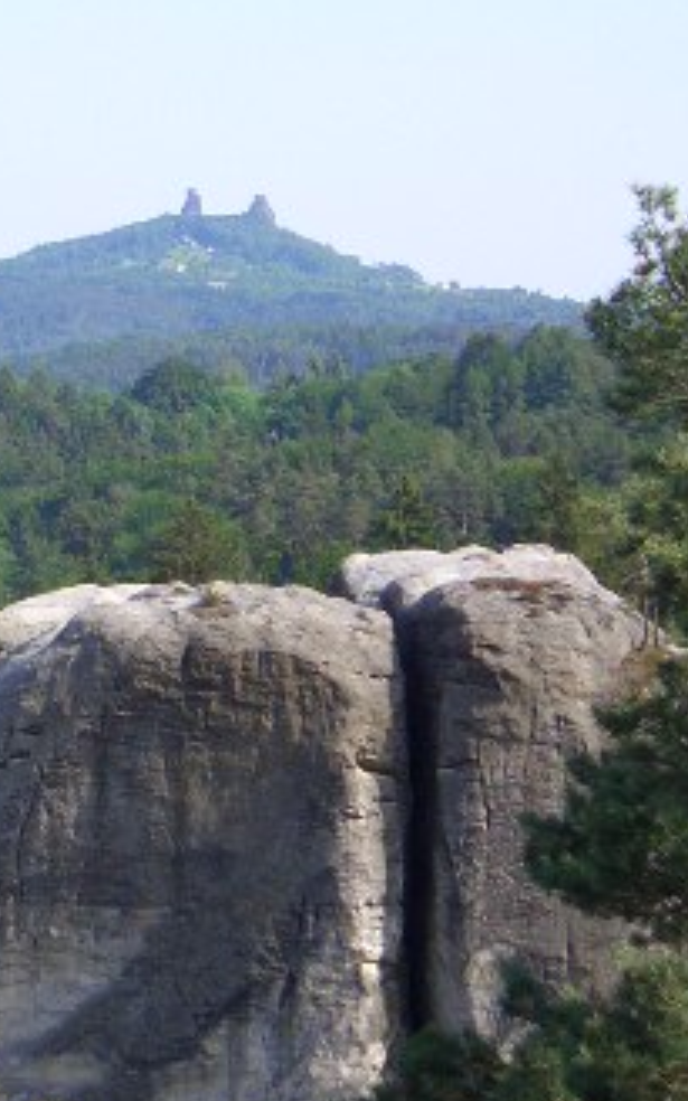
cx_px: -211
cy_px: 608
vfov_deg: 16.6
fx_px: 3780
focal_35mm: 126
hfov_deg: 10.2
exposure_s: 1/200
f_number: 5
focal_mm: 8.1
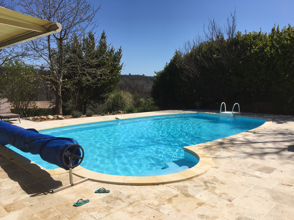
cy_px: 110
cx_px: 147
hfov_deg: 61.7
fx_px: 246
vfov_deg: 48.2
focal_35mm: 29
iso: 25
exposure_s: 1/2747
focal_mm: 4.15
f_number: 2.2
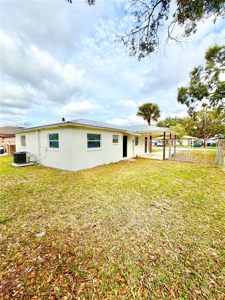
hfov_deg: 85.7
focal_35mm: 14
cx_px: 112
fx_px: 121
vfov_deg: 102.1
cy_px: 150
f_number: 2.2
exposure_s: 1/770
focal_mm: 2.22
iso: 25
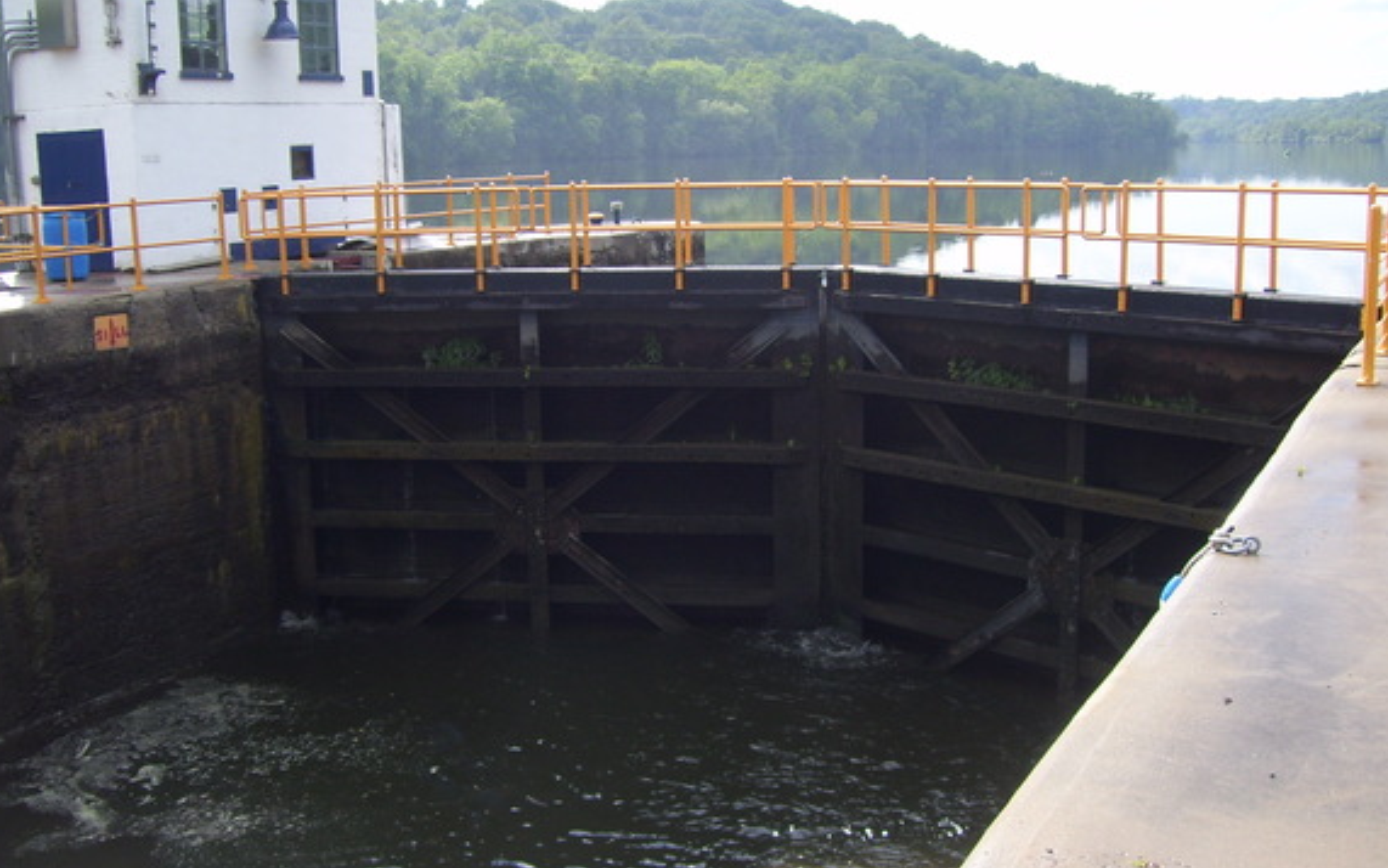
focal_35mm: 40
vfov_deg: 32.0
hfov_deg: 49.3
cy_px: 443
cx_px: 693
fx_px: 1513
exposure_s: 1/500
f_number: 2.7
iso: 80
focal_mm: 6
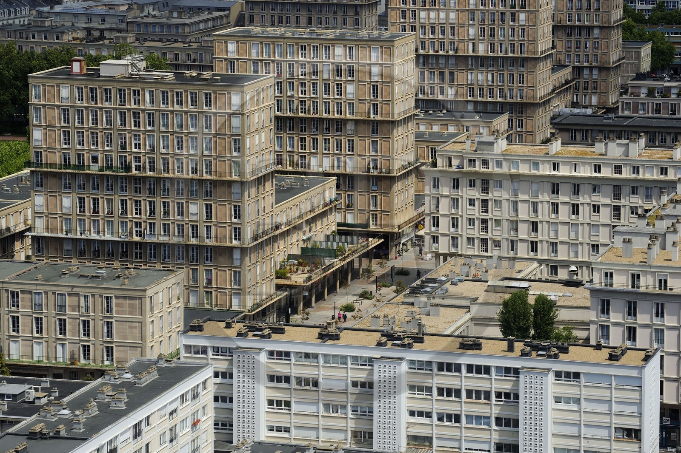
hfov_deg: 15.2
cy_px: 226
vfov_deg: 10.2
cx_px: 340
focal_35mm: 135
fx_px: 2553
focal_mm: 135
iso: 200
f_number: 13
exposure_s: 1/250
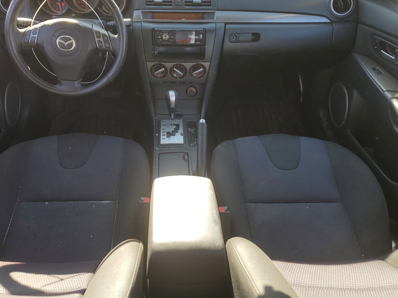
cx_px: 176
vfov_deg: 46.7
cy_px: 131
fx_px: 345
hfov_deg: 59.8
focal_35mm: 30
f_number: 1.5
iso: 50
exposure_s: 1/270
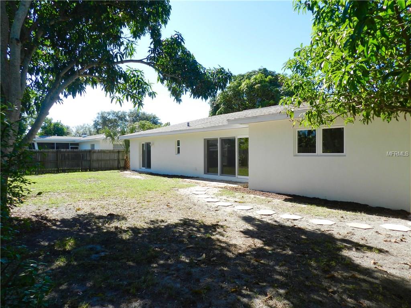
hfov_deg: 73.9
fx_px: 273
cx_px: 206
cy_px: 154
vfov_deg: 58.9
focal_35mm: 23
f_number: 3.4
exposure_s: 1/640
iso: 160
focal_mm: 4
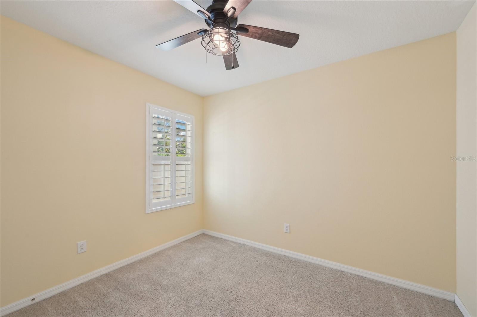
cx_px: 238
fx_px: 185
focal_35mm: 14
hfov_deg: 104.3
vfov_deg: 81.1
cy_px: 158
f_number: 8
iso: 400
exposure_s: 1/40
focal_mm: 14
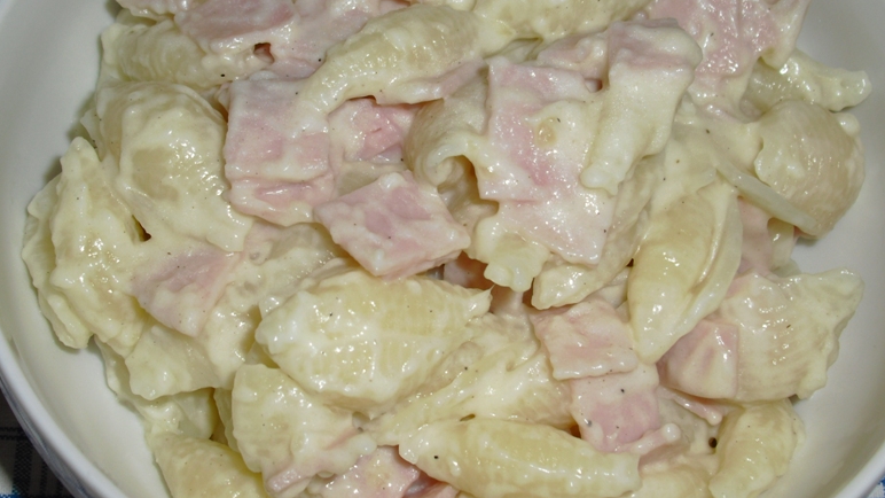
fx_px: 1220
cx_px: 426
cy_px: 188
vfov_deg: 23.0
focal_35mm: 52
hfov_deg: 39.9
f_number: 3.1
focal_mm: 6.3
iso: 64
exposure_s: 1/60
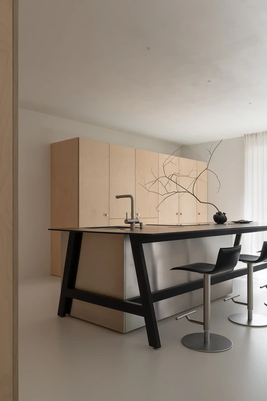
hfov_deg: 42.9
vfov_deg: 61.1
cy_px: 200
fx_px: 340
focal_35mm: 30
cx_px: 134
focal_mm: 30.5
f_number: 13
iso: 250
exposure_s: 1/50
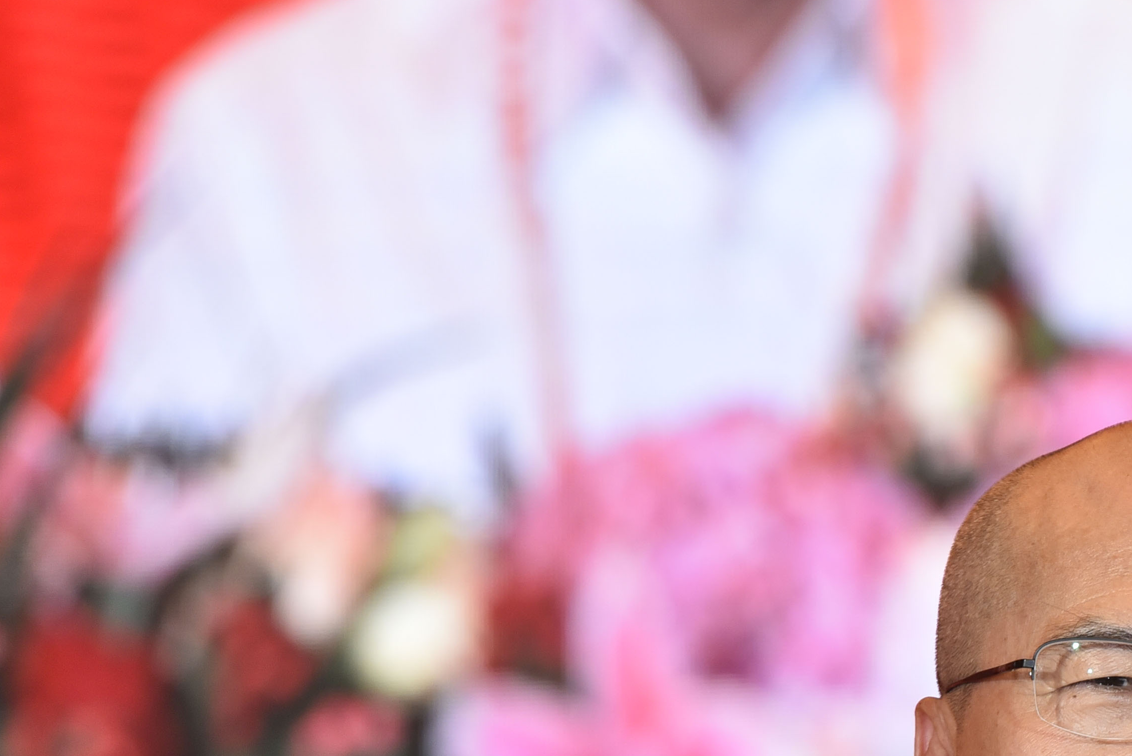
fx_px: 16734
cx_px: 1255
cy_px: 822
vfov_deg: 2.6
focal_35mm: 532
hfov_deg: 3.9
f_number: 4.5
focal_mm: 200
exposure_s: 1/125
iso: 1000
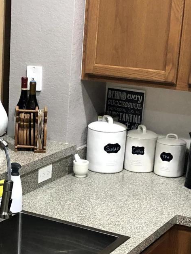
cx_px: 16
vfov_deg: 21.9
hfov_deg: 16.4
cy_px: 176
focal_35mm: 89
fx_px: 655
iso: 100
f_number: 1.8
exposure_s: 1/15
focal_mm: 3.99
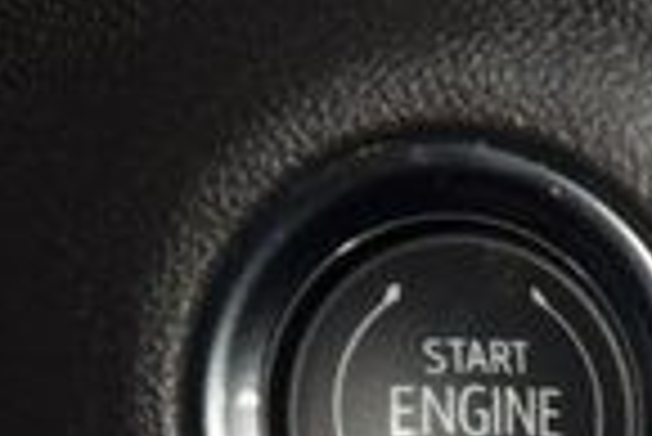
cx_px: 1147
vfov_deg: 3.0
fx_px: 8412
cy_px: 802
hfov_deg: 4.4
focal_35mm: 464
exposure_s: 1/125
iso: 100
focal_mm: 70
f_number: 8
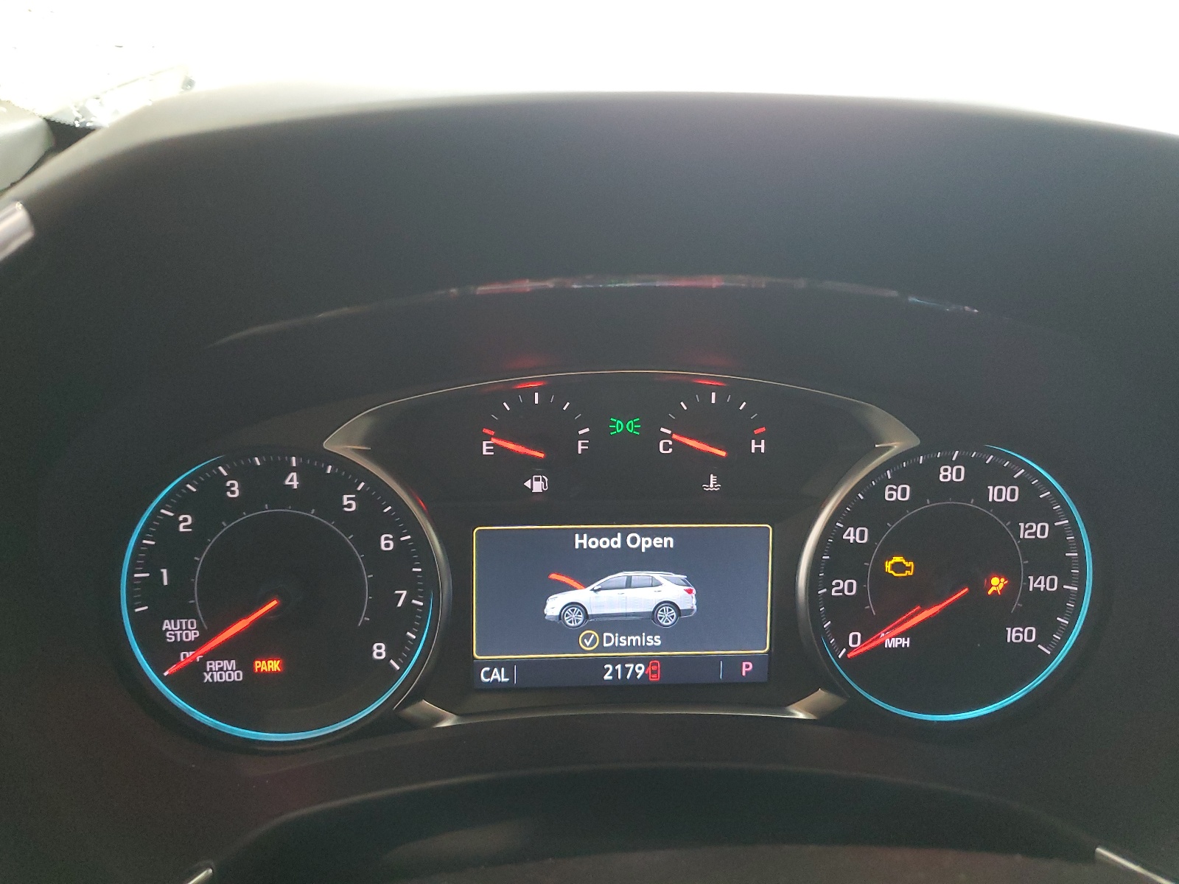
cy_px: 442
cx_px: 590
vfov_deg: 53.1
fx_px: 886
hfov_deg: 67.3
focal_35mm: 26
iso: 257
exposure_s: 1/60.2
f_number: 1.5
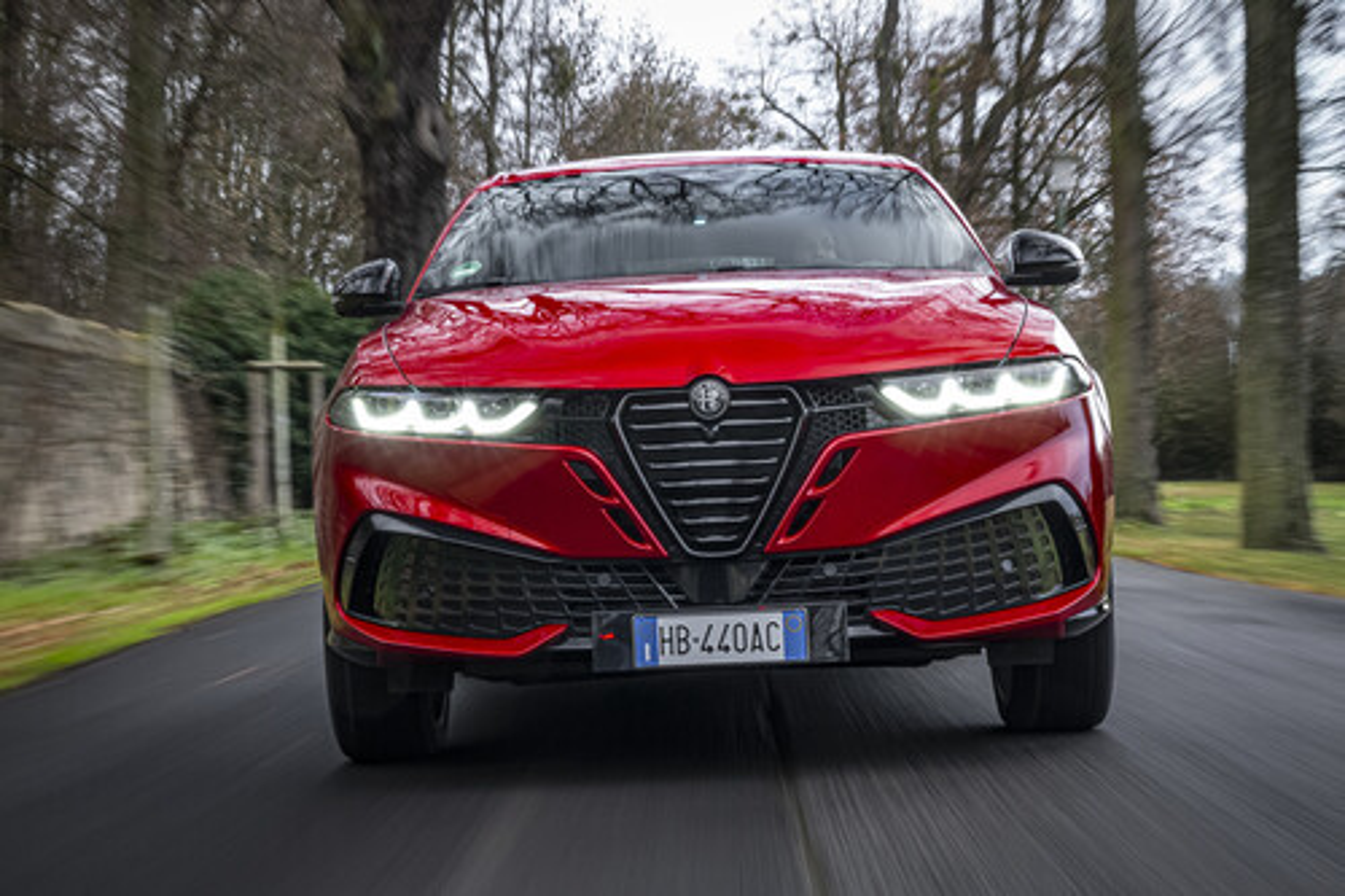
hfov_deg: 30.5
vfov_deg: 20.6
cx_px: 672
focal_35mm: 66
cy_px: 448
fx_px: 2465
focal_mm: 44
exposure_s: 1/10
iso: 1250
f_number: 18
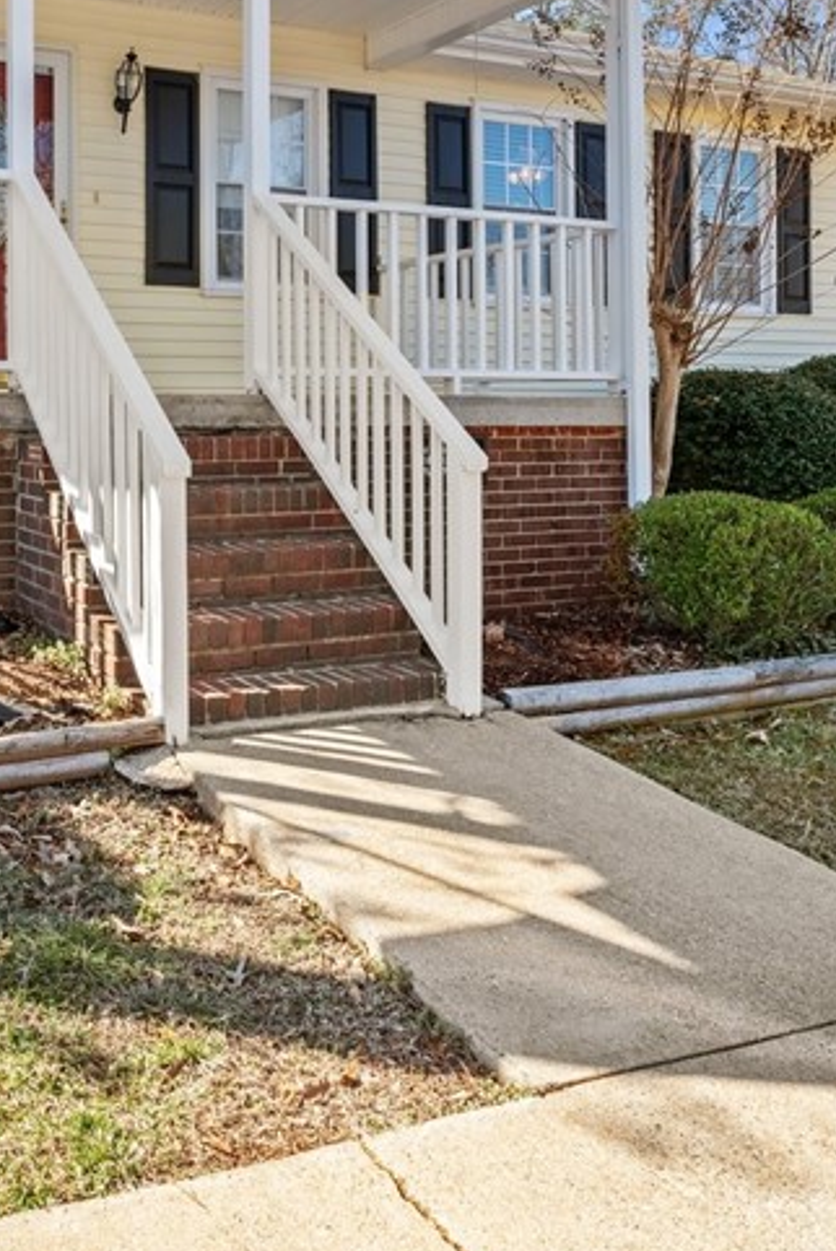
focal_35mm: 36
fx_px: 1252
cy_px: 398
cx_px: 213
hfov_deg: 36.1
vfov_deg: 51.9
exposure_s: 1/60
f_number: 9
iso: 250
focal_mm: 16
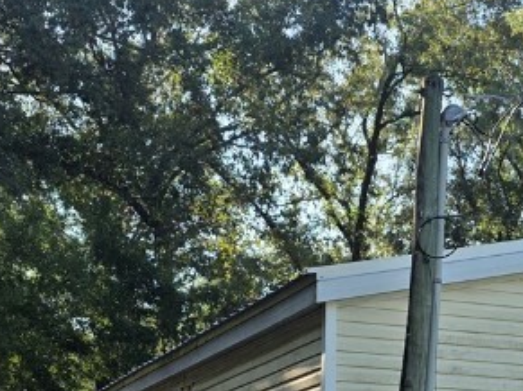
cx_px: 491
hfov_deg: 23.4
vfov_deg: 17.7
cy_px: 405
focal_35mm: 81
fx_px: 1223
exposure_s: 1/2635
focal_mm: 6.3
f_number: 1.7
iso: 80
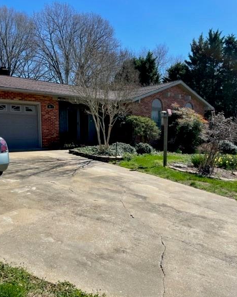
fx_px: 245
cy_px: 160
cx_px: 117
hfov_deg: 51.5
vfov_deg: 62.1
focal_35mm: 28
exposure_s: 1/2882
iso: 32
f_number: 1.6
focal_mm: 4.2
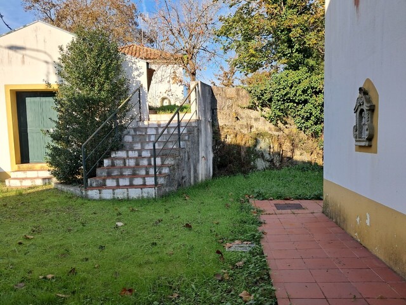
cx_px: 203
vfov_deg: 51.4
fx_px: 317
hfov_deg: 65.3
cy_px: 152
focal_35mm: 27
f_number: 1.8
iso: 50
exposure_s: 1/297
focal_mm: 4
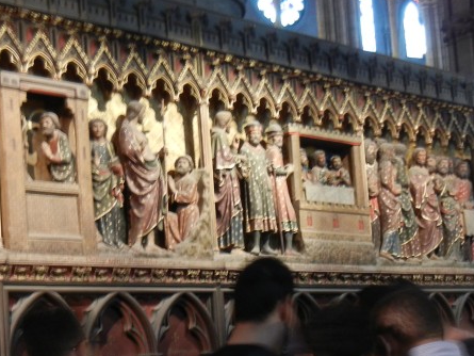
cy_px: 294
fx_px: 945
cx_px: 248
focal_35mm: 69
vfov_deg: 21.0
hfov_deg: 28.2
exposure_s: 1
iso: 232
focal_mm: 5.4
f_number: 3.5
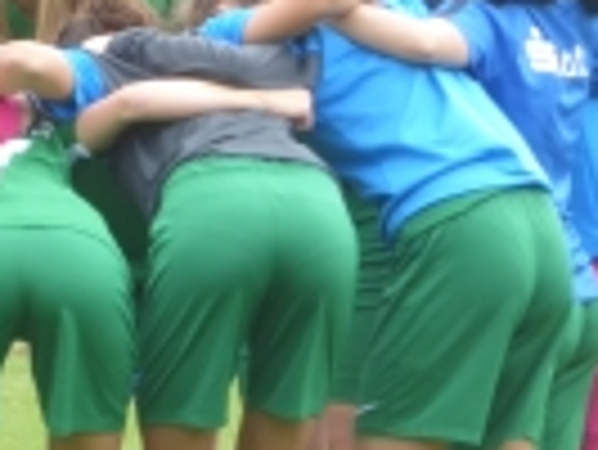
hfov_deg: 0.8
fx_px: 41982
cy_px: 266
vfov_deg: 0.6
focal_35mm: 2428
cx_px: -58
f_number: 6.4
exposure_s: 1/125
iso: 200
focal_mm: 129
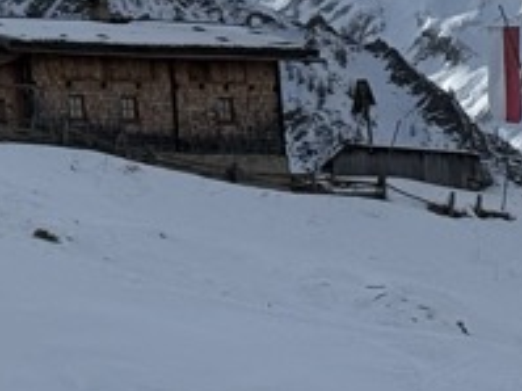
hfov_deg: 7.9
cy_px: -349
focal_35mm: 247
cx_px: -278
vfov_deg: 5.9
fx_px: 3722
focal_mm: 6.76
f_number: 1.78
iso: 64
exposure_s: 1/11364
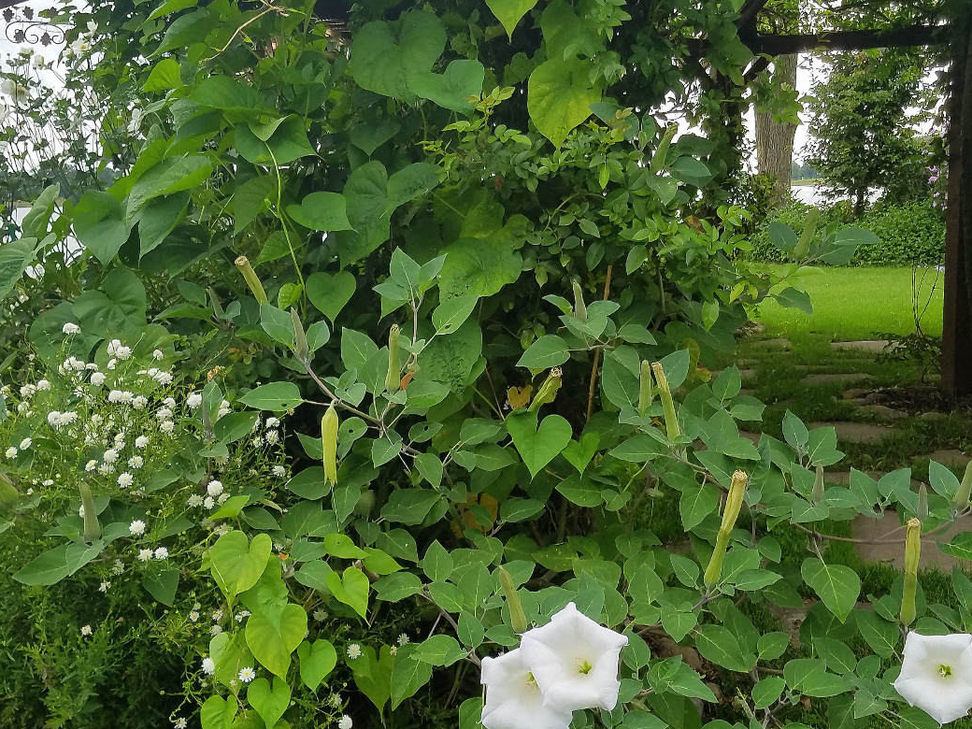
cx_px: 495
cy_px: 373
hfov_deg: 46.8
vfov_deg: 36.0
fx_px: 1123
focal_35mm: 40
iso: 50
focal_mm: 4.2
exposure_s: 1/124
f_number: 1.7
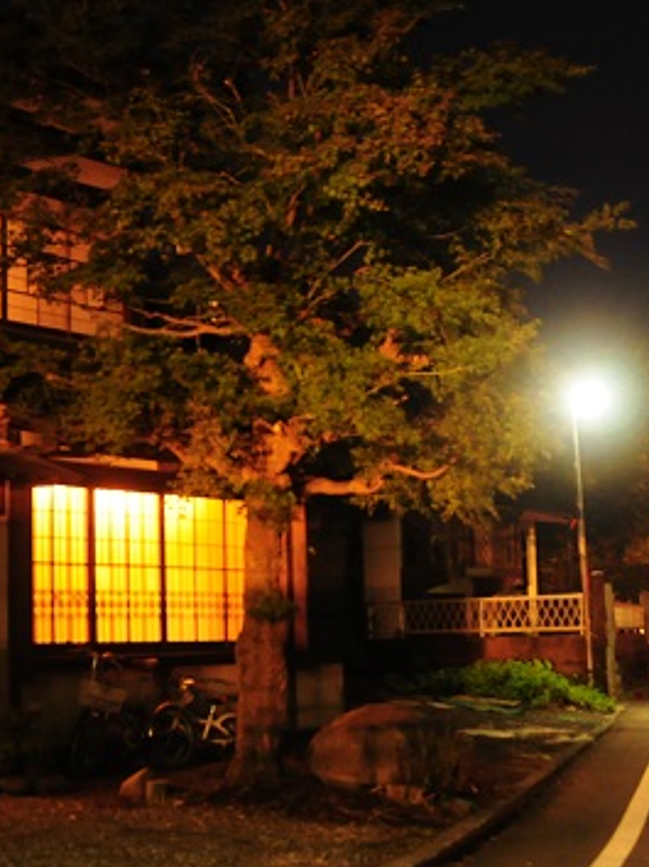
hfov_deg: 20.3
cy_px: 458
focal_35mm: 72
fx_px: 1802
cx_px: 213
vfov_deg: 27.0
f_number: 3.8
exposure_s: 1
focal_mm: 22
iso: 800
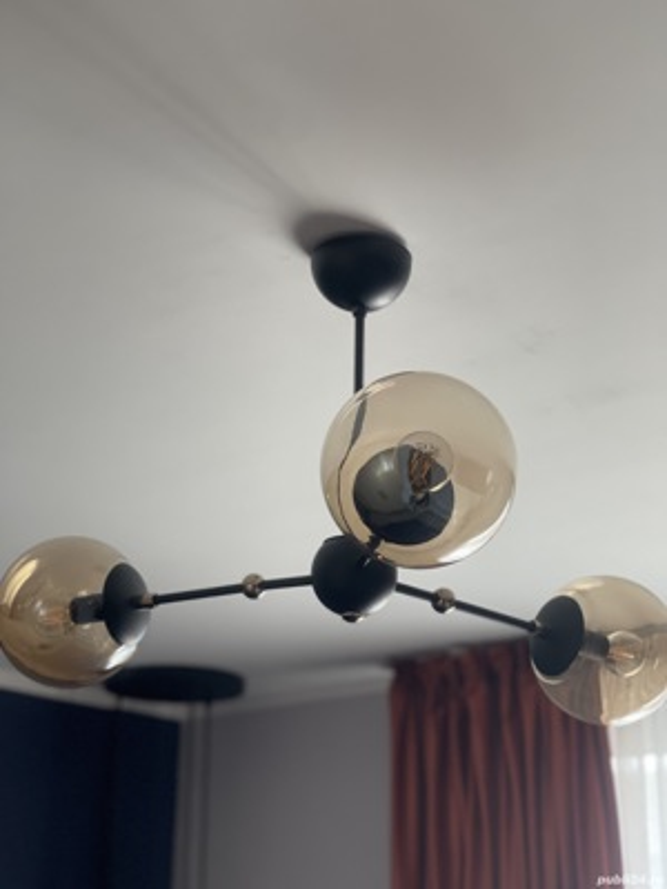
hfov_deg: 22.9
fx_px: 1644
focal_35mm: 64
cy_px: 444
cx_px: 334
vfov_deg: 30.3
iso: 200
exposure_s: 1/121
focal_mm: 7.5
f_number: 2.2
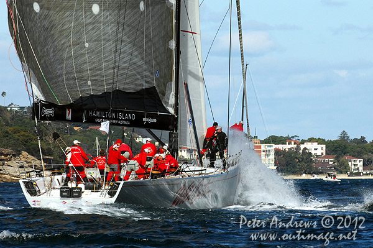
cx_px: 186
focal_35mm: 300
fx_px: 3106
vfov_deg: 4.6
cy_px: 124
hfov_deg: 6.9
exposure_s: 1/1000
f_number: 7.1
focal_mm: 200
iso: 400
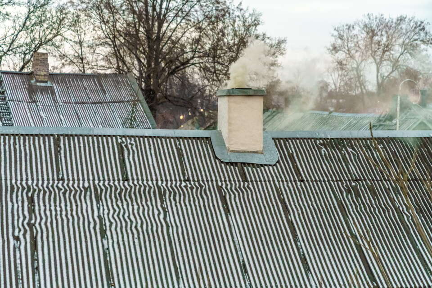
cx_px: 216
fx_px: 840
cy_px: 144
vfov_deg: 19.5
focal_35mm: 70
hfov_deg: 28.8
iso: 6400
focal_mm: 70
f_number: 2.8
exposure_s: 1/20
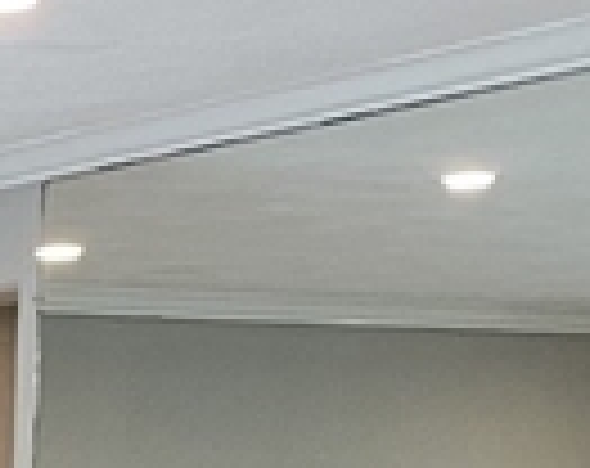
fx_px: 3465
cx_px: -576
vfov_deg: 7.0
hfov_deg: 9.2
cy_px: 1332
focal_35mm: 199
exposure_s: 1/60
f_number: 1.6
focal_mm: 4.2
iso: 100
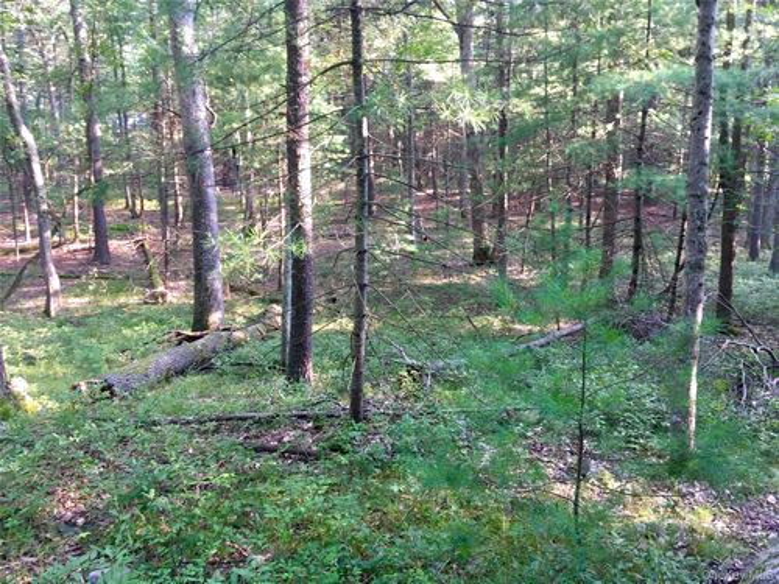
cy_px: 292
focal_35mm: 29
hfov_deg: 61.7
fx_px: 653
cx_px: 390
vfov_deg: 48.2
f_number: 2.2
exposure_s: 1/30
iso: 50
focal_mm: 4.15
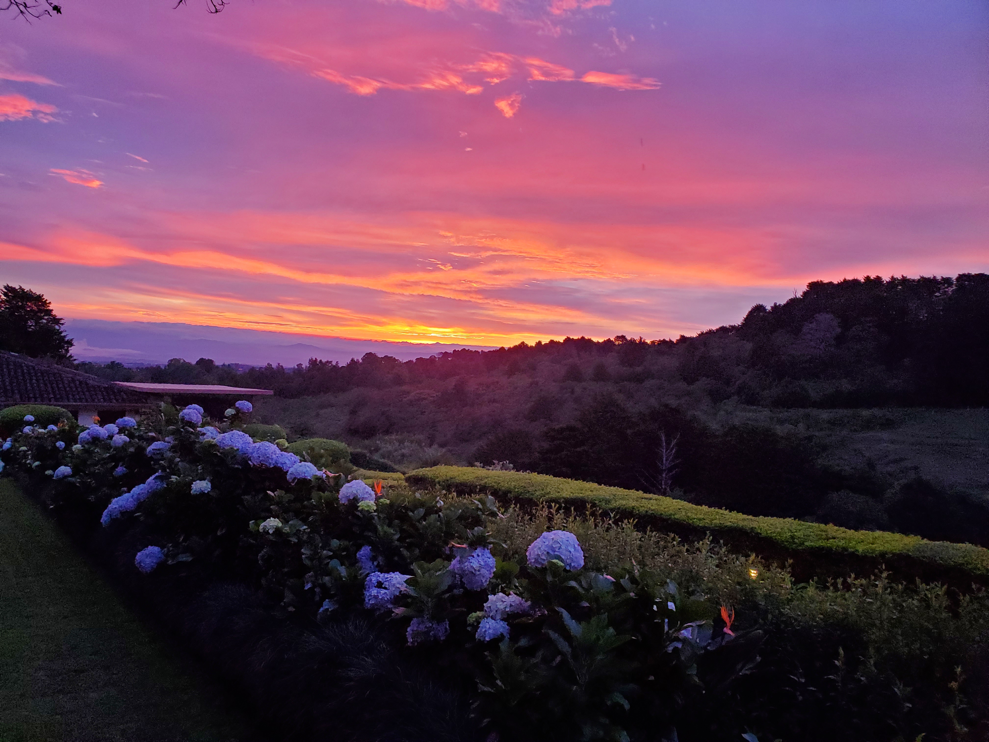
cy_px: 371
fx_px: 743
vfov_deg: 53.1
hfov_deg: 67.3
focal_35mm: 26
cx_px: 494
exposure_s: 1/85
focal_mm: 4.3
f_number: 2.4
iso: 320
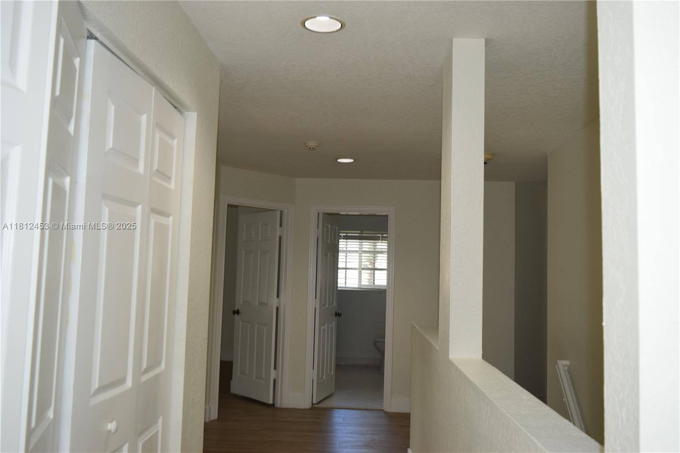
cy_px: 226
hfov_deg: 57.2
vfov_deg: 40.0
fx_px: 623
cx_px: 340
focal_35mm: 33
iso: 800
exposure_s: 1/100
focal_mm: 22
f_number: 5
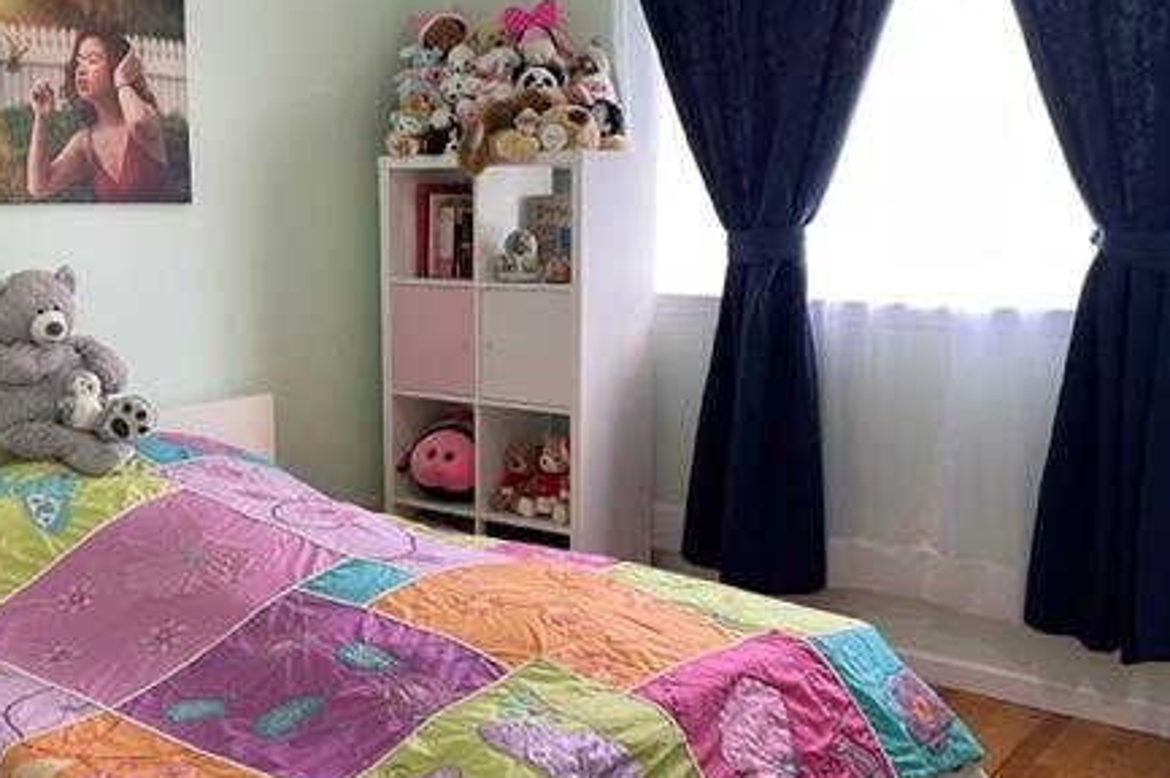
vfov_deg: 33.3
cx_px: 484
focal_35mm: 40
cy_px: 378
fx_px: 1299
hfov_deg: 48.3
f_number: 1.6
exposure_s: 1/88
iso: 125
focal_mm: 5.1
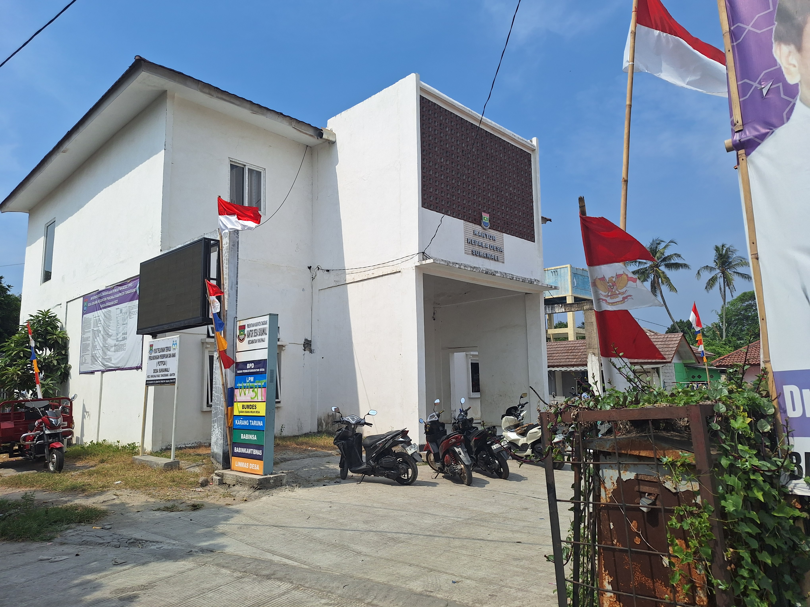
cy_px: 304
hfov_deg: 73.9
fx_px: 538
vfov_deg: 58.9
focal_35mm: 23
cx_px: 405
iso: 40
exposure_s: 1/4149
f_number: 1.8
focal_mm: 5.54
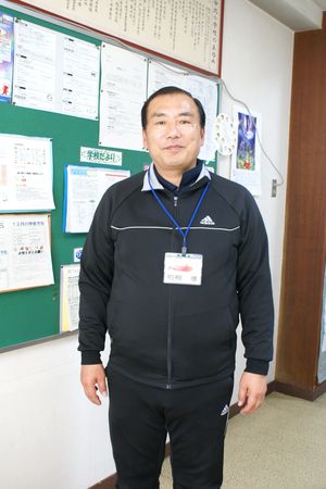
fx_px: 530
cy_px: 244
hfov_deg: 34.2
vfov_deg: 49.6
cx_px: 163
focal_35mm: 39
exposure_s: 1/20
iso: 400
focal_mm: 26
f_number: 4.5
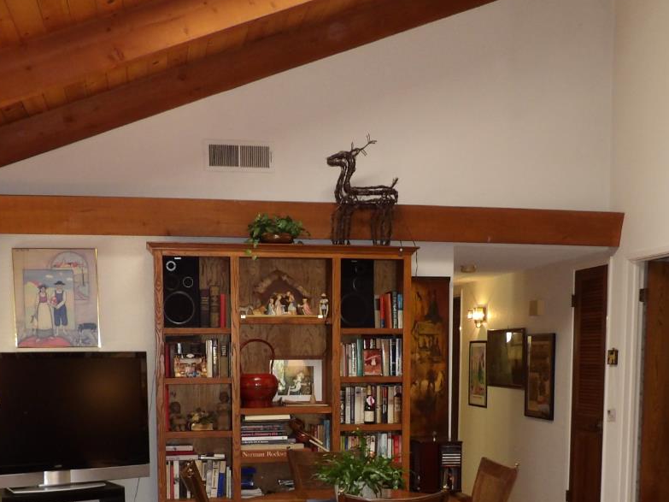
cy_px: 454
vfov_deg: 30.1
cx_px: 314
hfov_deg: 41.2
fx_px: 889
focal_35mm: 46
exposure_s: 1/33
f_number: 3.2
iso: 200
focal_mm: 4.3
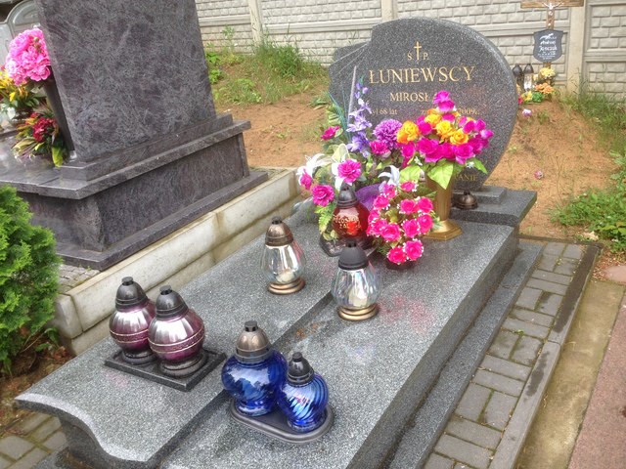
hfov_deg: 55.4
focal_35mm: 33
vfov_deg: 42.9
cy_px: 234
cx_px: 313
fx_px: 597
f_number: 2.4
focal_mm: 4.12
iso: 50
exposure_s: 1/194
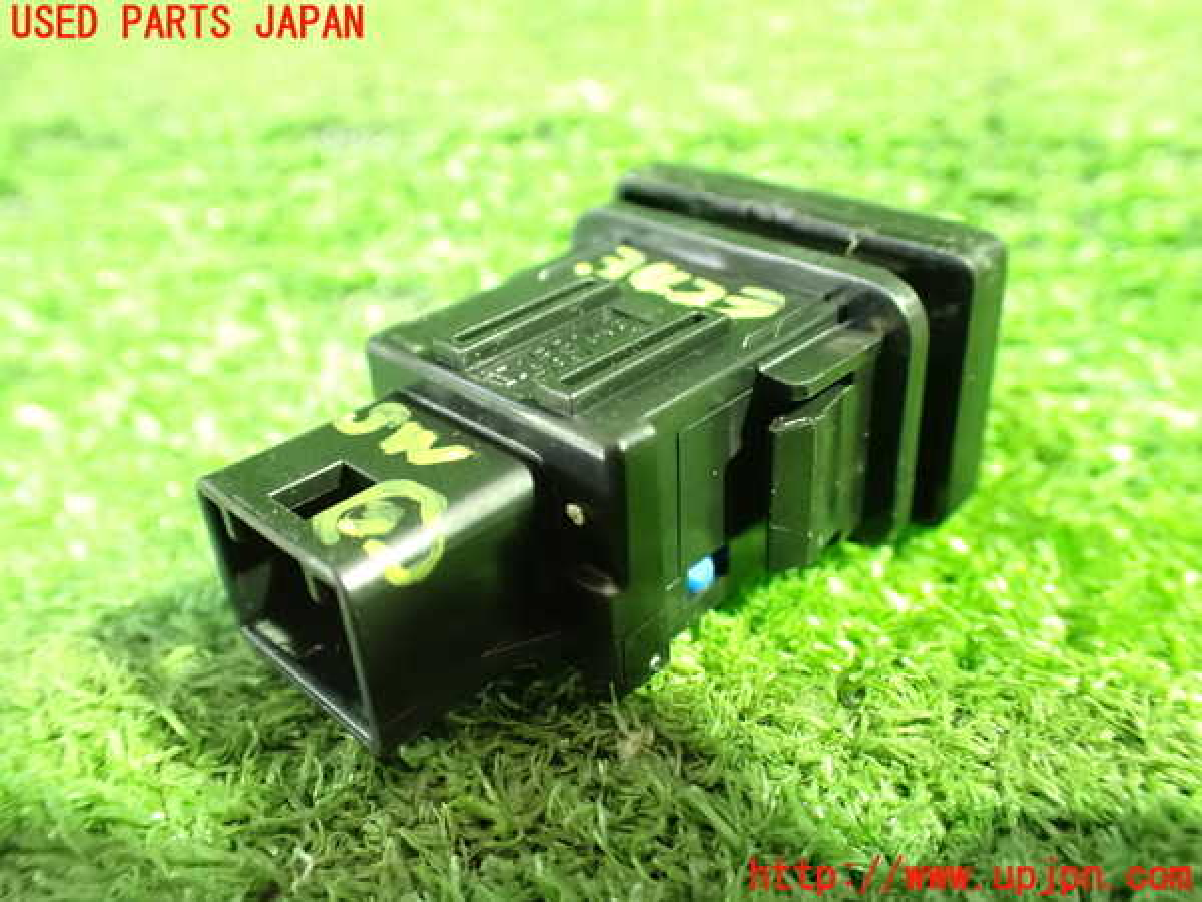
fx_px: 1042
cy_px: 451
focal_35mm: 30
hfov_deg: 60.0
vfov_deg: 46.8
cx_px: 601
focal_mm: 5.4
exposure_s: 1/13
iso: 1600
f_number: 2.3
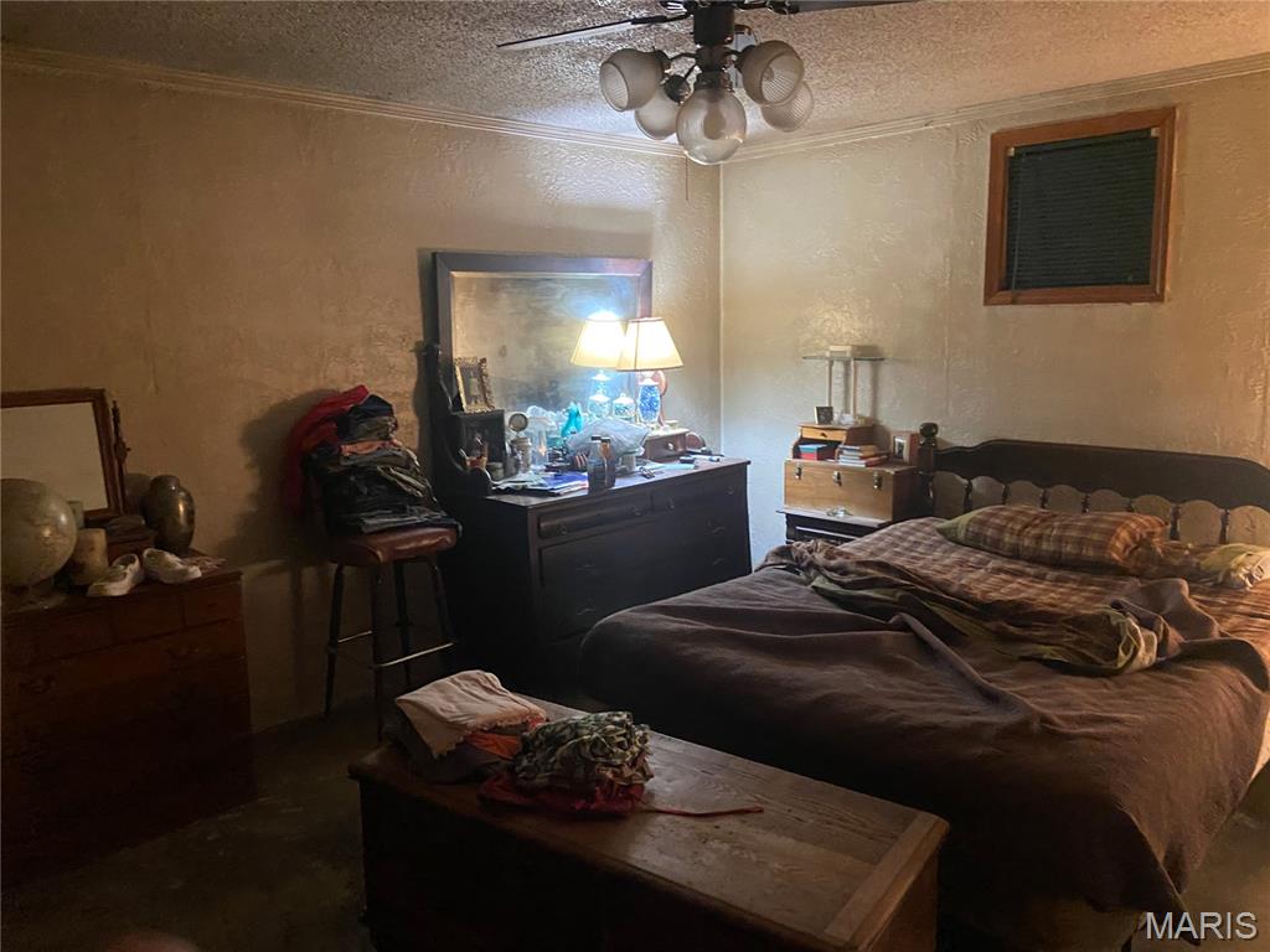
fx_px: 954
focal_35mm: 26
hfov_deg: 67.3
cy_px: 476
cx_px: 635
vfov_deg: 53.1
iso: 640
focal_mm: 4.25
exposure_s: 1/30
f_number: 1.8
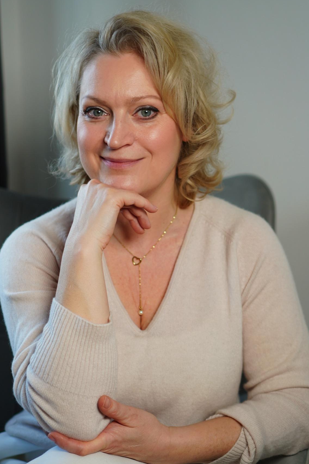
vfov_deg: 32.6
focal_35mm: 62
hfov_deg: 22.0
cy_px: 229
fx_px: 793
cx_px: 133
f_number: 2
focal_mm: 35
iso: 100
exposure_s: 1/100
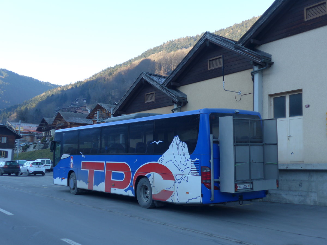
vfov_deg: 32.9
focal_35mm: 44
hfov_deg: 42.9
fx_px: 416
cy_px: 122
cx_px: 164
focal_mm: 9
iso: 80
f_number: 2.8
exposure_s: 1/200
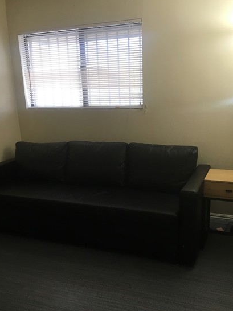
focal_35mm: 34
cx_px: 120
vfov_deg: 53.9
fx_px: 305
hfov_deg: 41.8
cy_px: 170
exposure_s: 1/30
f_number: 2.2
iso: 32
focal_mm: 4.15
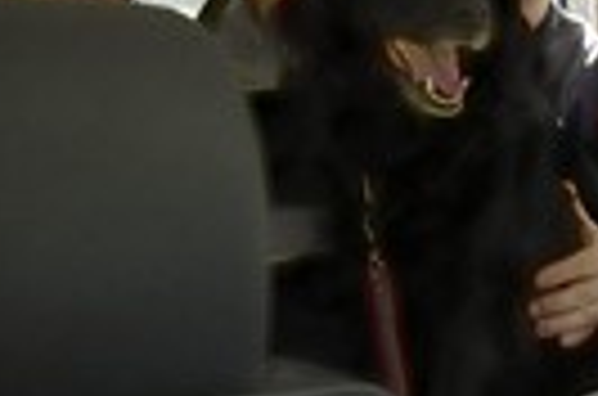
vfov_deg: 23.2
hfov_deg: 32.5
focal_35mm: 57
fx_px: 945
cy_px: 63
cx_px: 587
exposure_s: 1/40
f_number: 4
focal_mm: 12
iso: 100
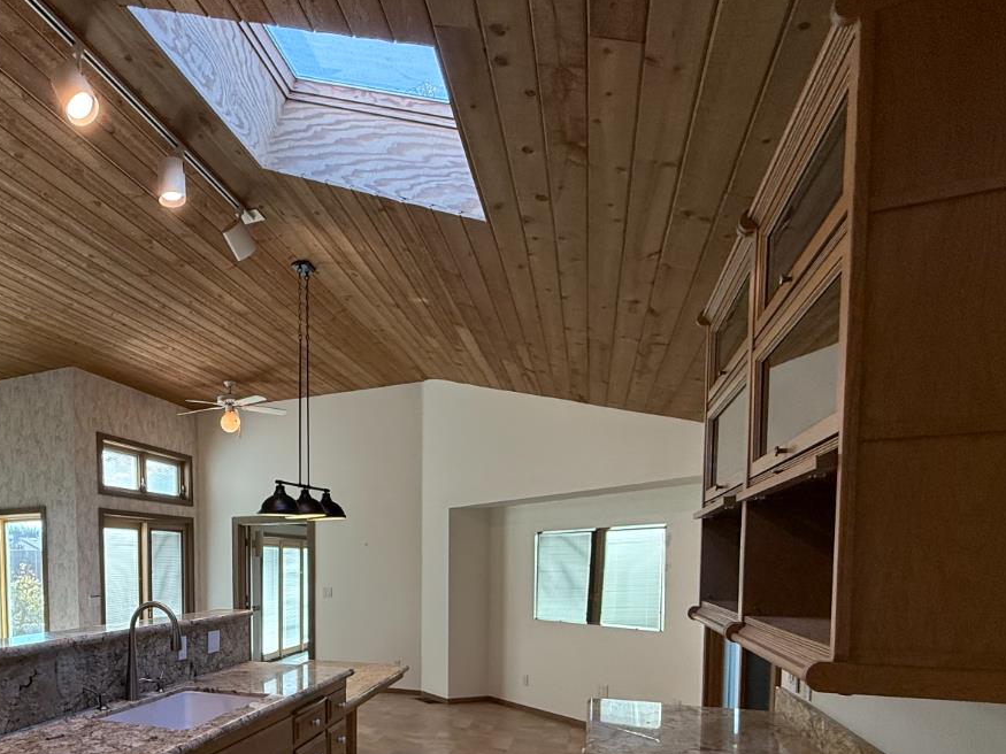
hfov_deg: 65.9
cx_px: 220
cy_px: 604
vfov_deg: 53.0
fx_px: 697
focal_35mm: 24
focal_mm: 2.22
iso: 125
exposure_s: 1/120
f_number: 2.2
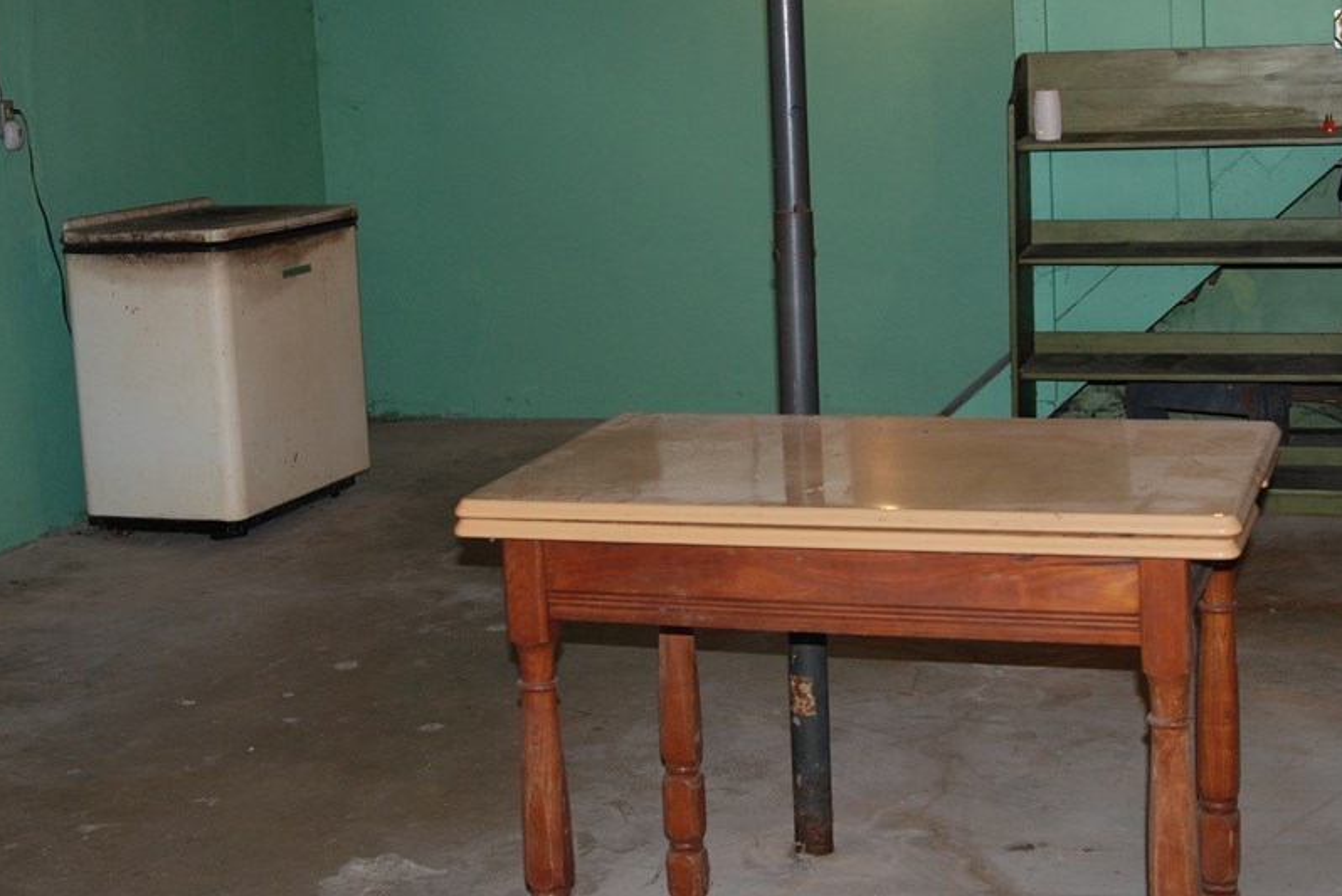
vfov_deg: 23.7
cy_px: 296
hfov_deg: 35.0
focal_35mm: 57
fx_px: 2126
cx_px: 655
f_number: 4
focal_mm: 28
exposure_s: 1/60
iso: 400
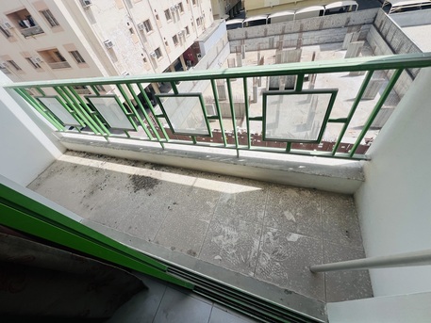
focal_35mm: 13
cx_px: 216
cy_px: 162
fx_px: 162
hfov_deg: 106.2
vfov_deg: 89.9
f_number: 1.8
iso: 32
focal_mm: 1.57
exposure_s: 1/1597
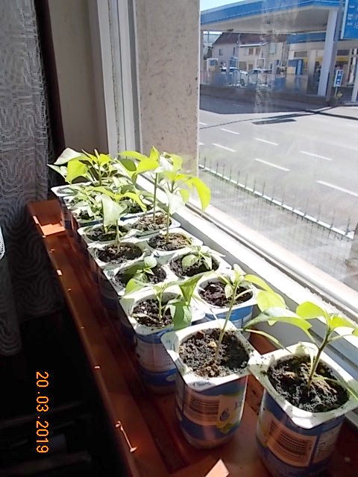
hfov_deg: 46.8
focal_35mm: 30
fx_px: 414
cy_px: 238
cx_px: 179
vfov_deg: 60.0
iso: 80
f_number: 8.6
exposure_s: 1/100
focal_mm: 5.3
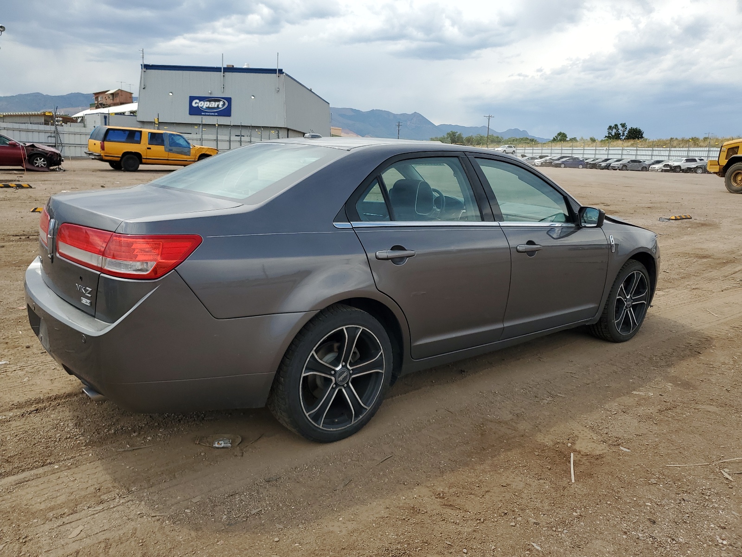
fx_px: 557
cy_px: 278
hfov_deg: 67.3
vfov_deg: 53.1
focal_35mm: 26
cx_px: 371
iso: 50
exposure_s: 1/2500
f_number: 1.5
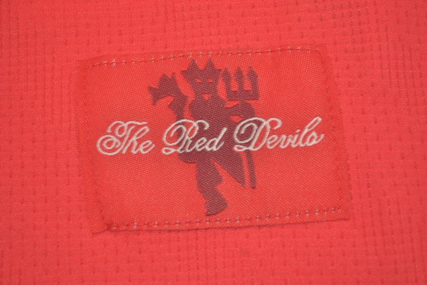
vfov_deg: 16.6
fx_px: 978
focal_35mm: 82
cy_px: 142
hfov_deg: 24.6
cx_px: 214
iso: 200
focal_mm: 55
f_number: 5.6
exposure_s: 1/60
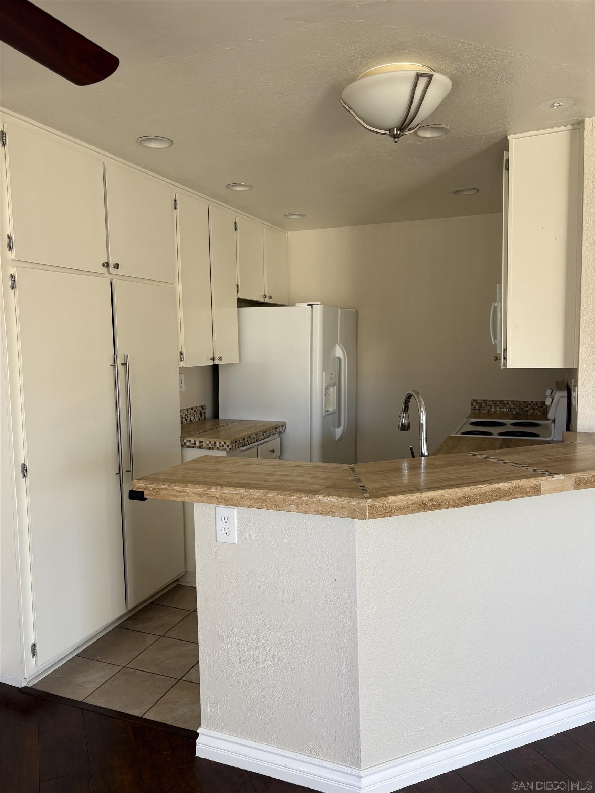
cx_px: 298
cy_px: 396
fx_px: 596
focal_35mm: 26
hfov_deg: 53.1
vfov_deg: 67.3
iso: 80
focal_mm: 5.96
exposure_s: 1/121
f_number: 1.6
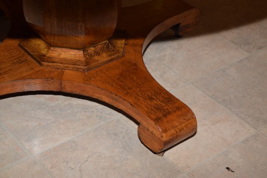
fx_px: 612
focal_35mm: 82
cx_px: 134
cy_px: 89
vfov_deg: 16.6
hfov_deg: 24.6
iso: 800
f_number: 5.6
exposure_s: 1/125
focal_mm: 55
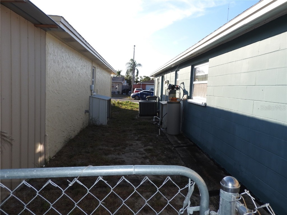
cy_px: 108
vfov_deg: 56.8
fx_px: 199
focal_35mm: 24
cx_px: 144
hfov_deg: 71.6
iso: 100
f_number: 3.3
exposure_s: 1/640
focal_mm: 4.3
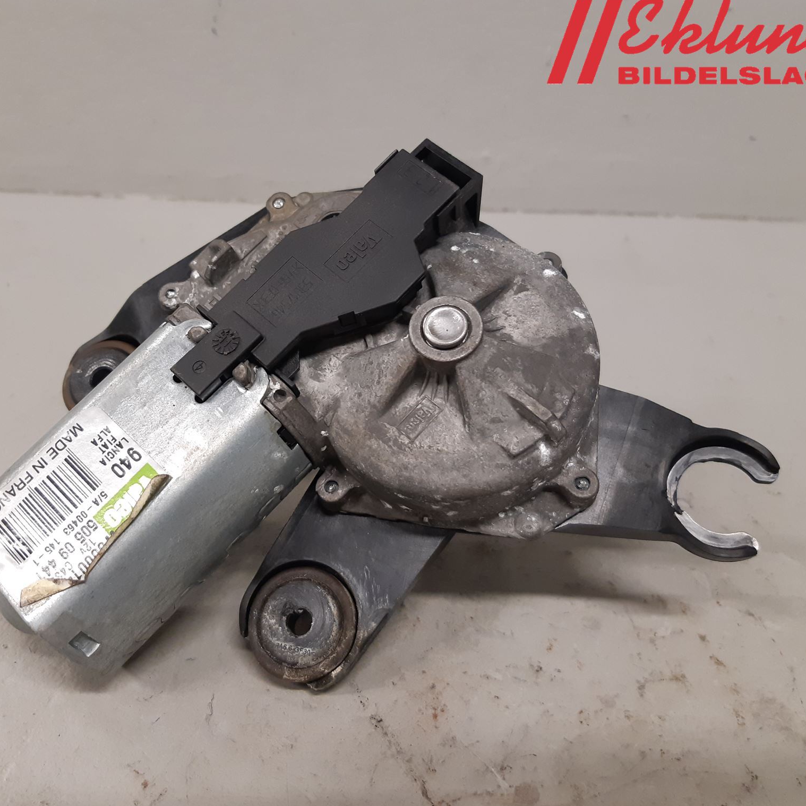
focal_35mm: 31
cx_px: 329
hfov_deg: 52.2
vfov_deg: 52.5
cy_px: 402
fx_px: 817
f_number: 1.7
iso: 160
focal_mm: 3.93
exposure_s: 1/50
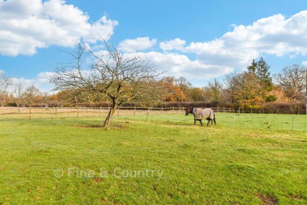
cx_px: 154
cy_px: 102
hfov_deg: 61.9
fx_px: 256
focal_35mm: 30
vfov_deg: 43.6
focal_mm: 20
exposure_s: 1/1000
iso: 320
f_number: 8
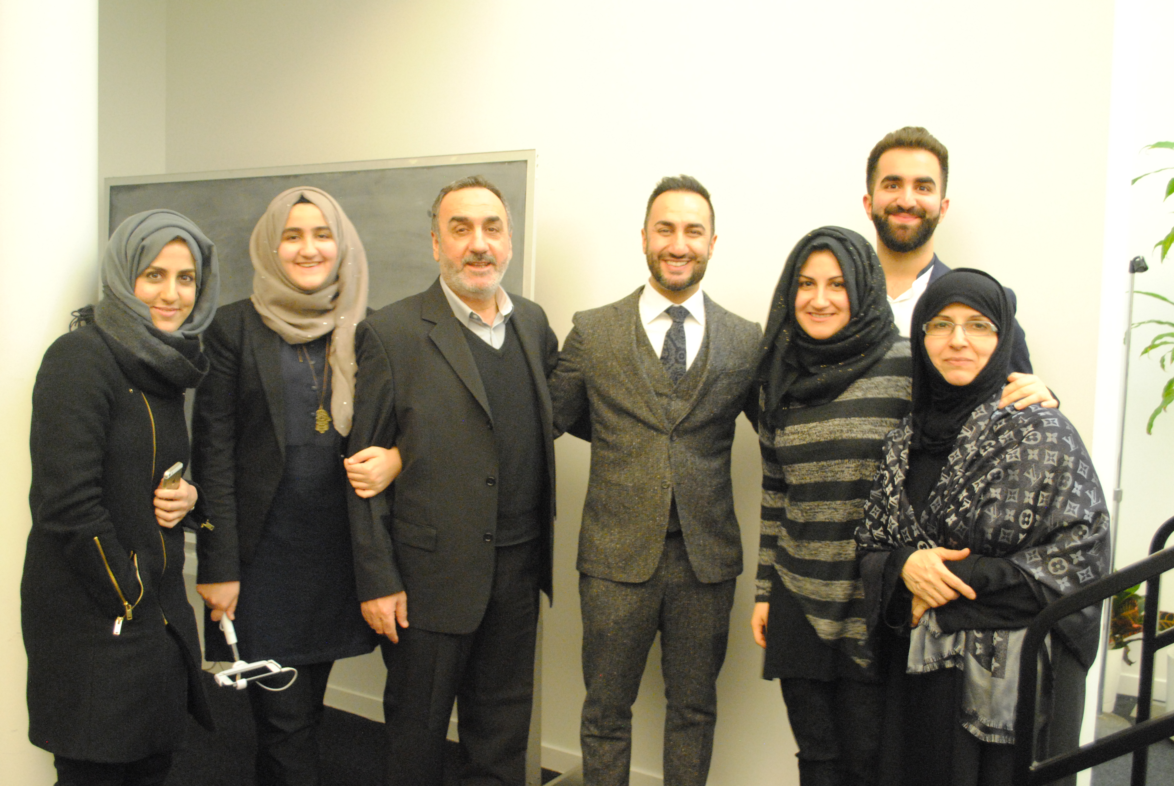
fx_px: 1175
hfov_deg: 53.1
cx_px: 587
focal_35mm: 36
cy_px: 393
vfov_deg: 37.0
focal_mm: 24
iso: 1600
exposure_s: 1/10
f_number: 4
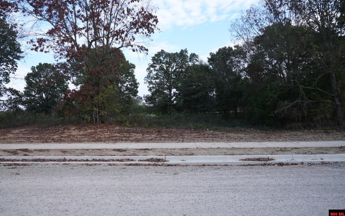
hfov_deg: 72.5
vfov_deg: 49.3
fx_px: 235
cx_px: 173
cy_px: 100
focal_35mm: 25
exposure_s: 1/125
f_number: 13
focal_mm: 24
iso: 640
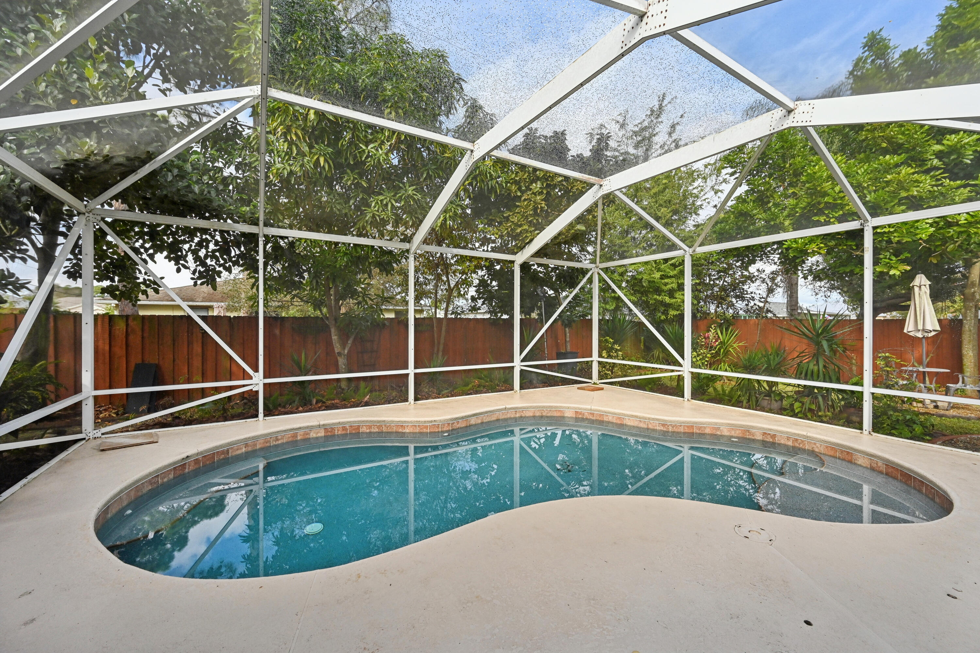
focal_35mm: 14
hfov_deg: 104.3
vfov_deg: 81.2
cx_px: 490
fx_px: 381
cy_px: 326
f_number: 8
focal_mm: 14
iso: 1000
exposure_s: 1/640
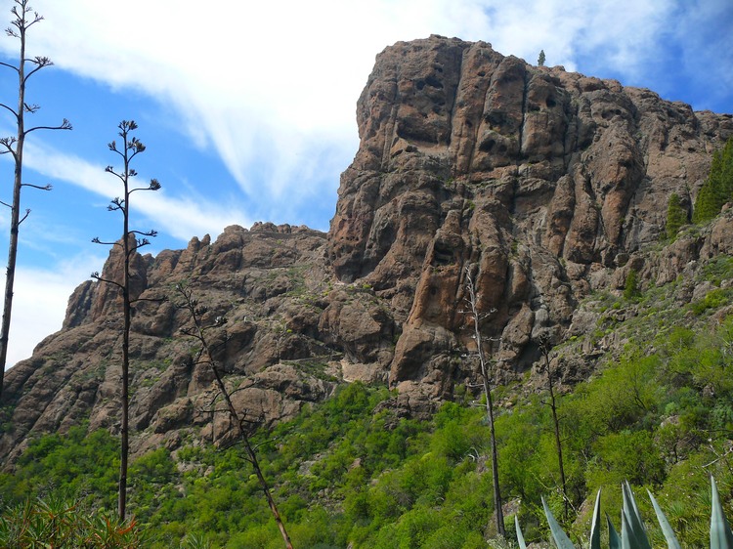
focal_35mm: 35
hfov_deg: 52.6
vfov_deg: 40.7
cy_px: 274
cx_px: 366
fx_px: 741
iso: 100
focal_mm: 7.4
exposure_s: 1/320
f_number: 2.8
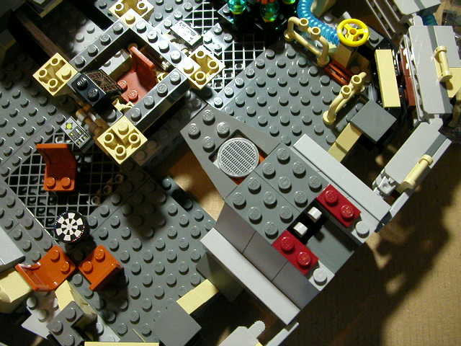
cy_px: 173
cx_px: 230
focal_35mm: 37
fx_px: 493
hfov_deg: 50.1
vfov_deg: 38.7
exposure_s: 1/17.6
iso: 400
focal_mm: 5.6
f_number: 2.7
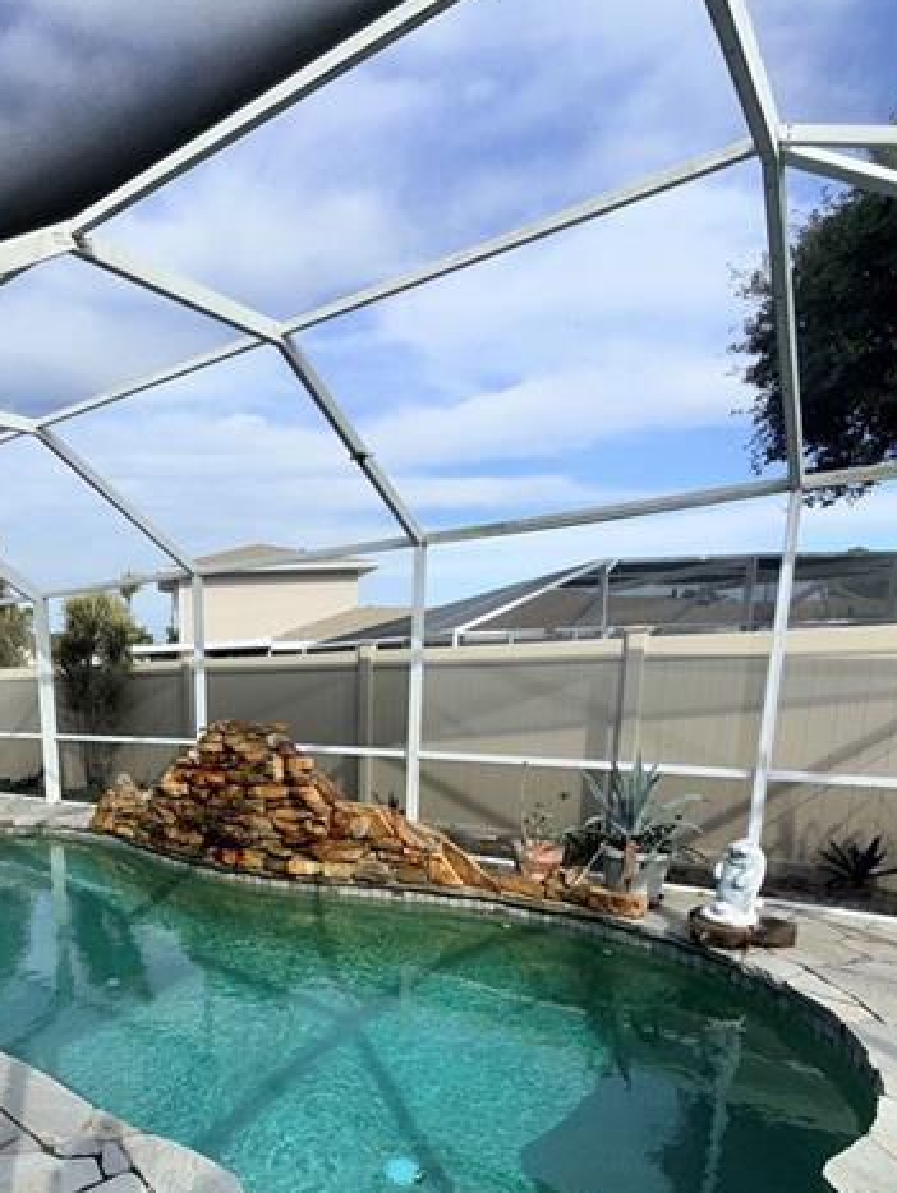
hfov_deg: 55.3
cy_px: 843
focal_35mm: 23
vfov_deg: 70.5
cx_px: 194
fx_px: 794
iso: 16
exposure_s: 1/809
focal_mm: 2.22
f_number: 2.2
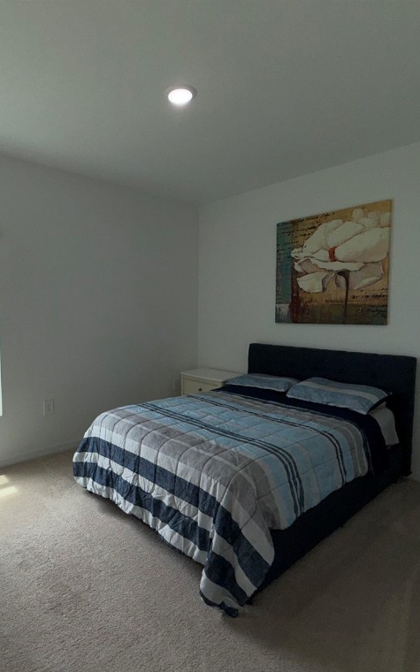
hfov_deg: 59.0
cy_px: 339
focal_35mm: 20
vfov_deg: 85.1
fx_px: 366
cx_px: 160
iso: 16
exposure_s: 1/227
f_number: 2.2
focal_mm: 2.22
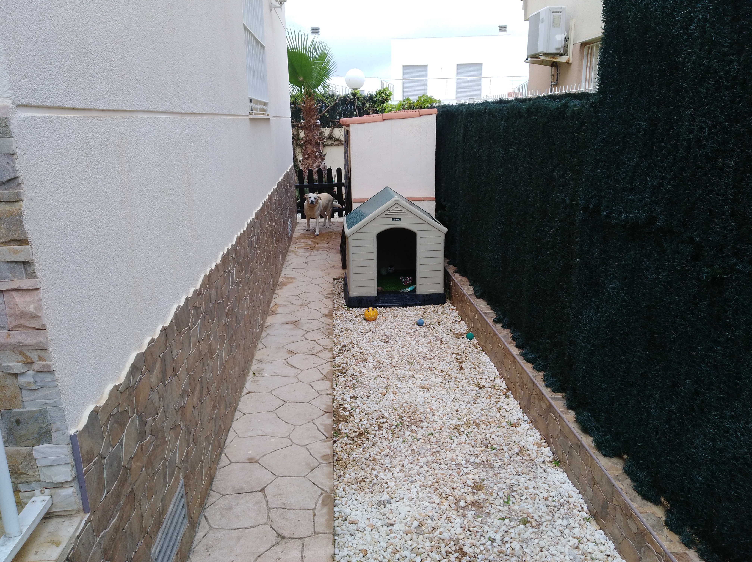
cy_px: 281
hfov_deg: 67.4
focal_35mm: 26
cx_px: 376
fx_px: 564
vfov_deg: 53.0
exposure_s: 1/259
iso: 100
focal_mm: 3.83
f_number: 2.2
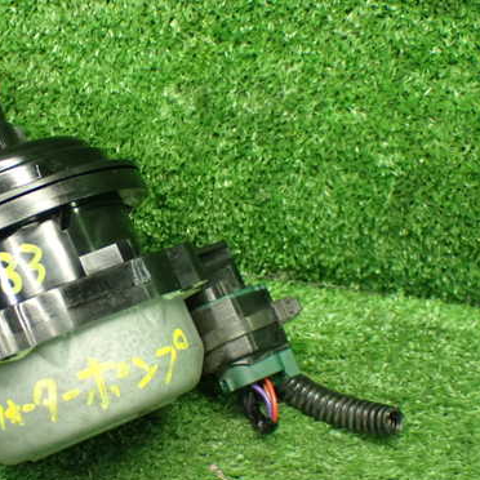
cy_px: 259
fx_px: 1208
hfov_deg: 22.2
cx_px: 94
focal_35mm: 77
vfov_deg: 22.5
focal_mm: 9.65
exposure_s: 1/50
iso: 1250
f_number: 3.3
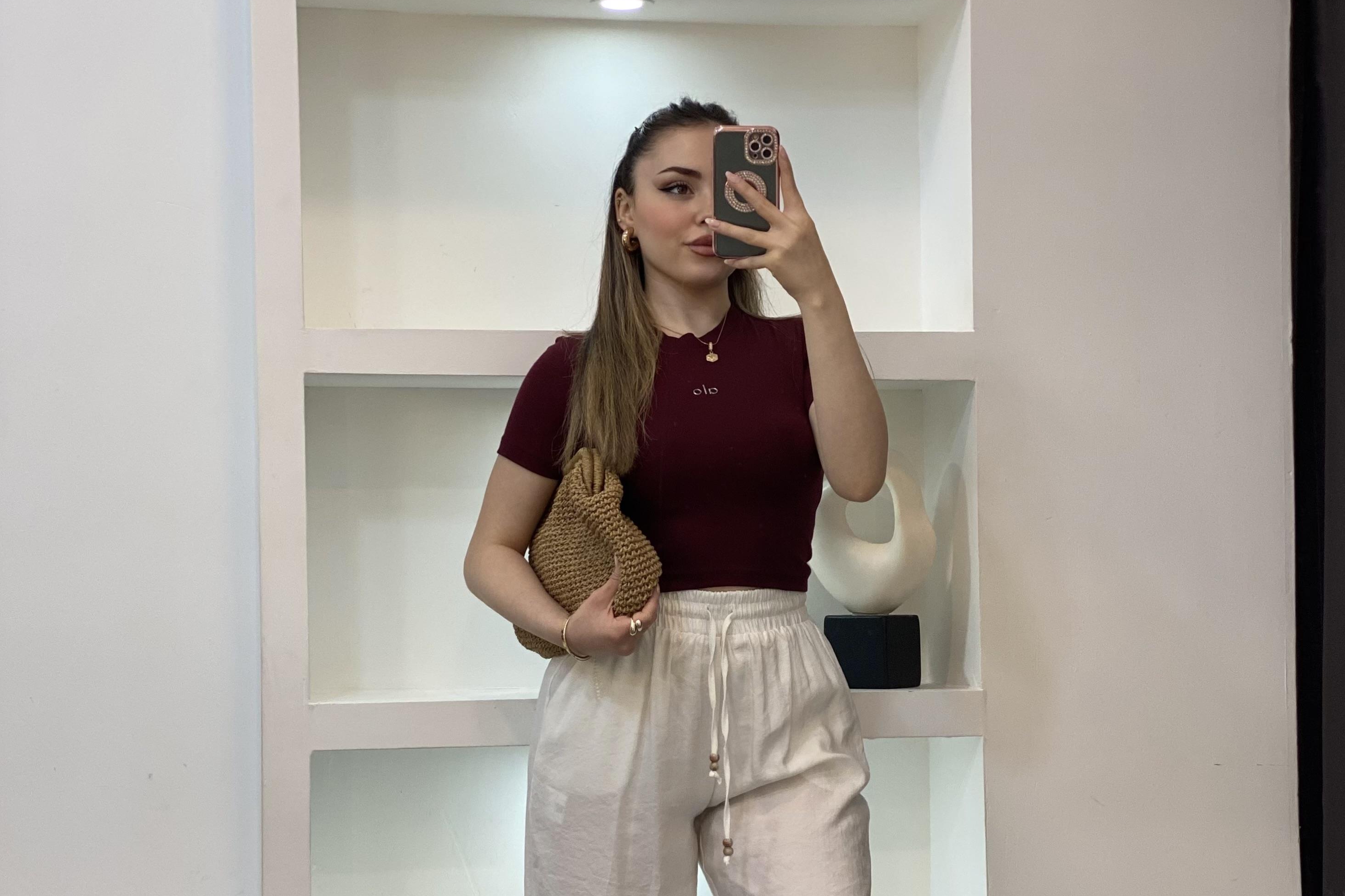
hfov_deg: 27.7
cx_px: 680
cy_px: 672
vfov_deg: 18.6
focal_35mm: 73
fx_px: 2727
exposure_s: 1/100
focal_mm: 6
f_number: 2
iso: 64
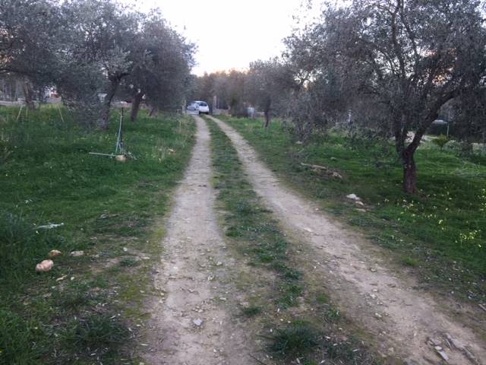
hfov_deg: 61.7
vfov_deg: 48.2
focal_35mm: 29
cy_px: 182
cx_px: 243
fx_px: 407
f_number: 2.2
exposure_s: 1/50
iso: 32
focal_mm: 4.15
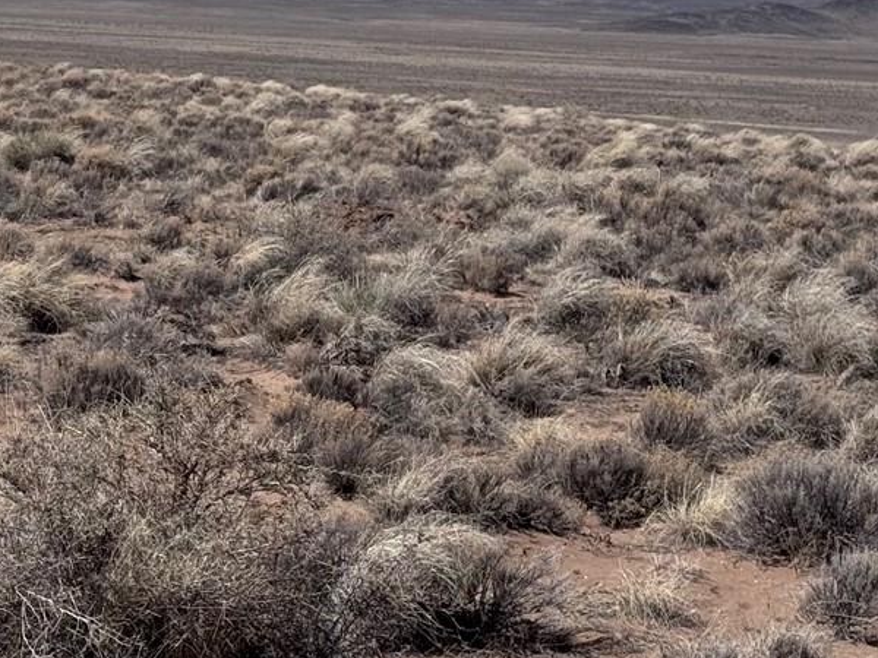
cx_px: -79
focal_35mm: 128
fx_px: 3247
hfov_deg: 15.0
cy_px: 218
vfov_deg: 11.6
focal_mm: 6.76
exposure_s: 1/9009
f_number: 1.78
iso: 80
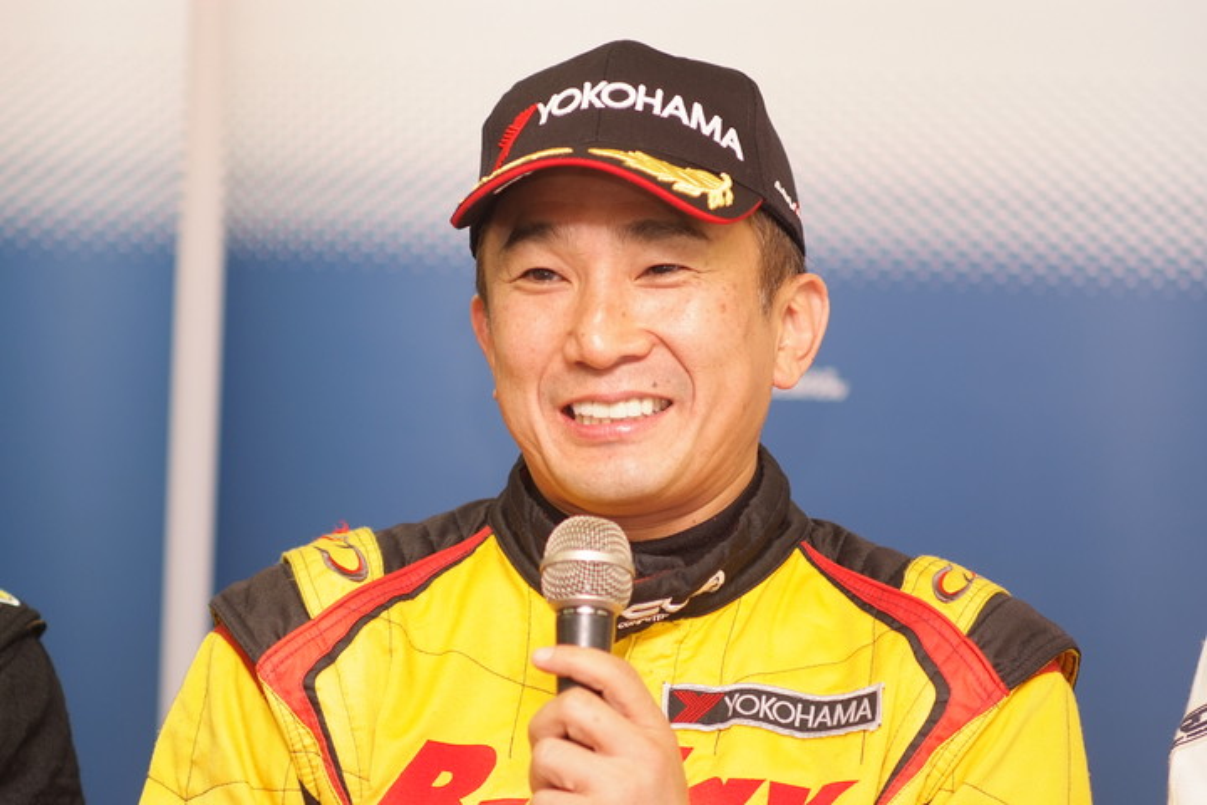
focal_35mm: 158
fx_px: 5297
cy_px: 402
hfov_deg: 13.0
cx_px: 604
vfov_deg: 8.7
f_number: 2.5
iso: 400
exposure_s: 1/125
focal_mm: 105
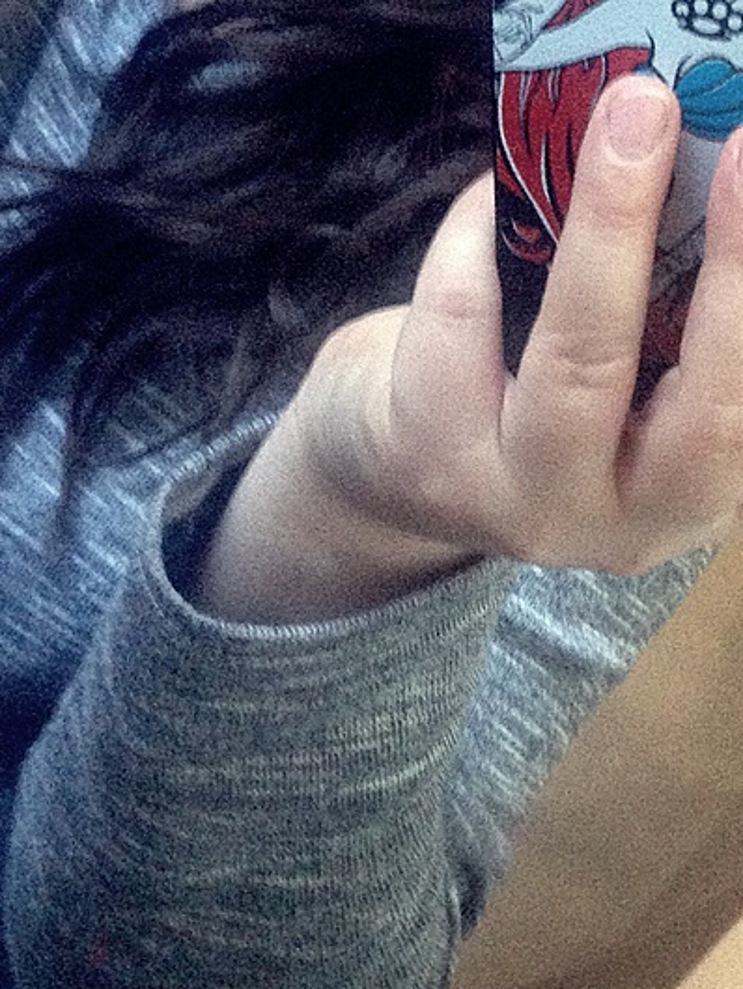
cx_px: 381
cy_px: 109
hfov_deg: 17.8
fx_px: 2373
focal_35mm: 83
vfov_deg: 23.0
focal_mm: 4.12
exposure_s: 1/20
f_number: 2.4
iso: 320
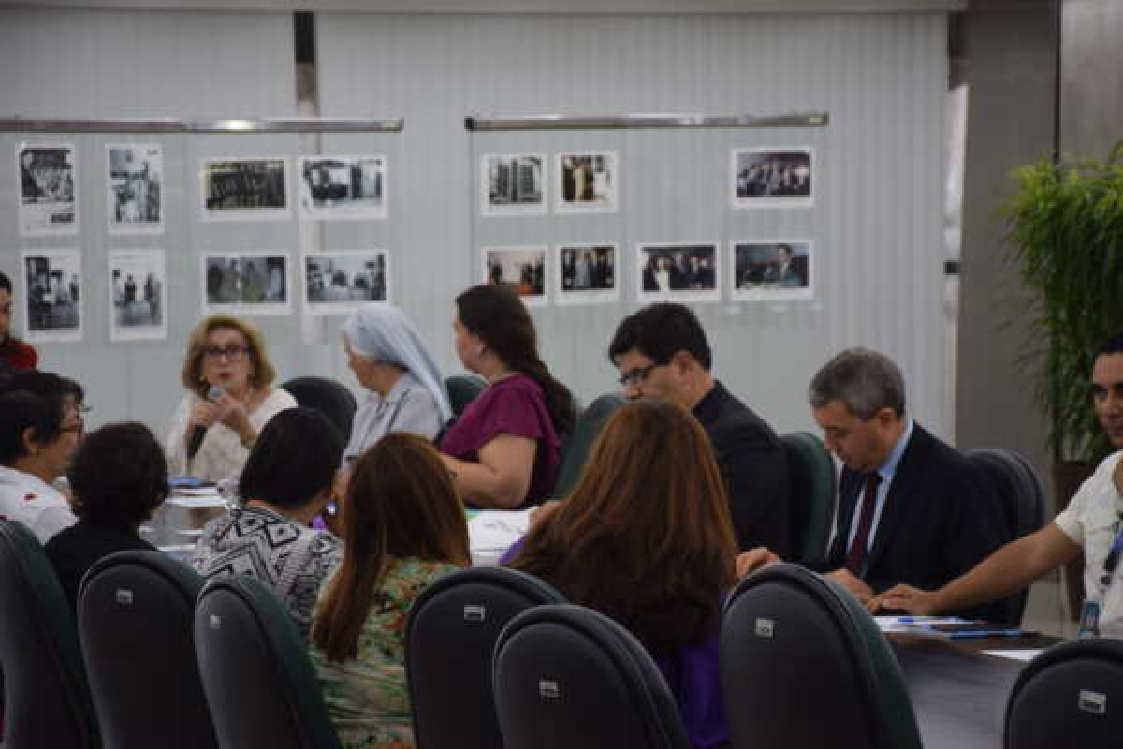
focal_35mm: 128
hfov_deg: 16.1
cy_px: 374
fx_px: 3977
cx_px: 562
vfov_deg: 10.8
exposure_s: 1/80
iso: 400
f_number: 5.3
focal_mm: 85
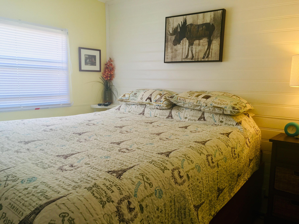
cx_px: 150
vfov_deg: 48.2
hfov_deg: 61.7
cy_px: 112
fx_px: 250
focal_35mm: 29
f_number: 2.2
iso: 25
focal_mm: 4.15
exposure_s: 1/40
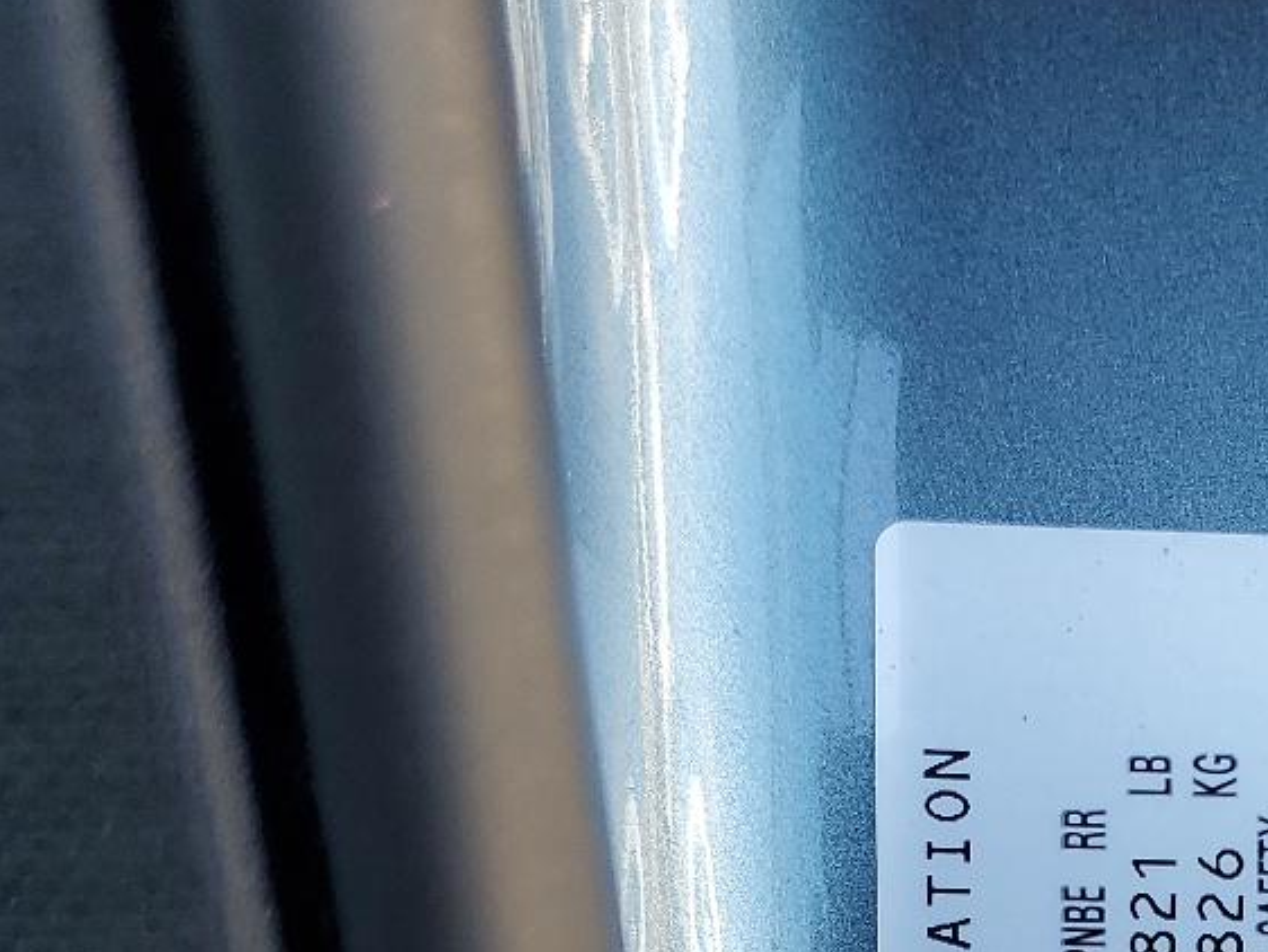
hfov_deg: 24.7
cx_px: 1365
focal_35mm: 74
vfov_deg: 18.3
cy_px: 1306
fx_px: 2712
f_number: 1.5
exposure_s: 1/278
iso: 50
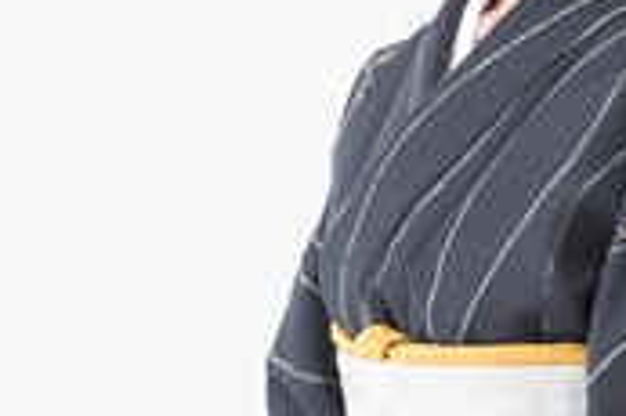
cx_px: 561
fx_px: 5194
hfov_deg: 6.9
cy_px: 121
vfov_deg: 4.6
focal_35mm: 299
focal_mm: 70
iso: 100
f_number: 10
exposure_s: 1/125
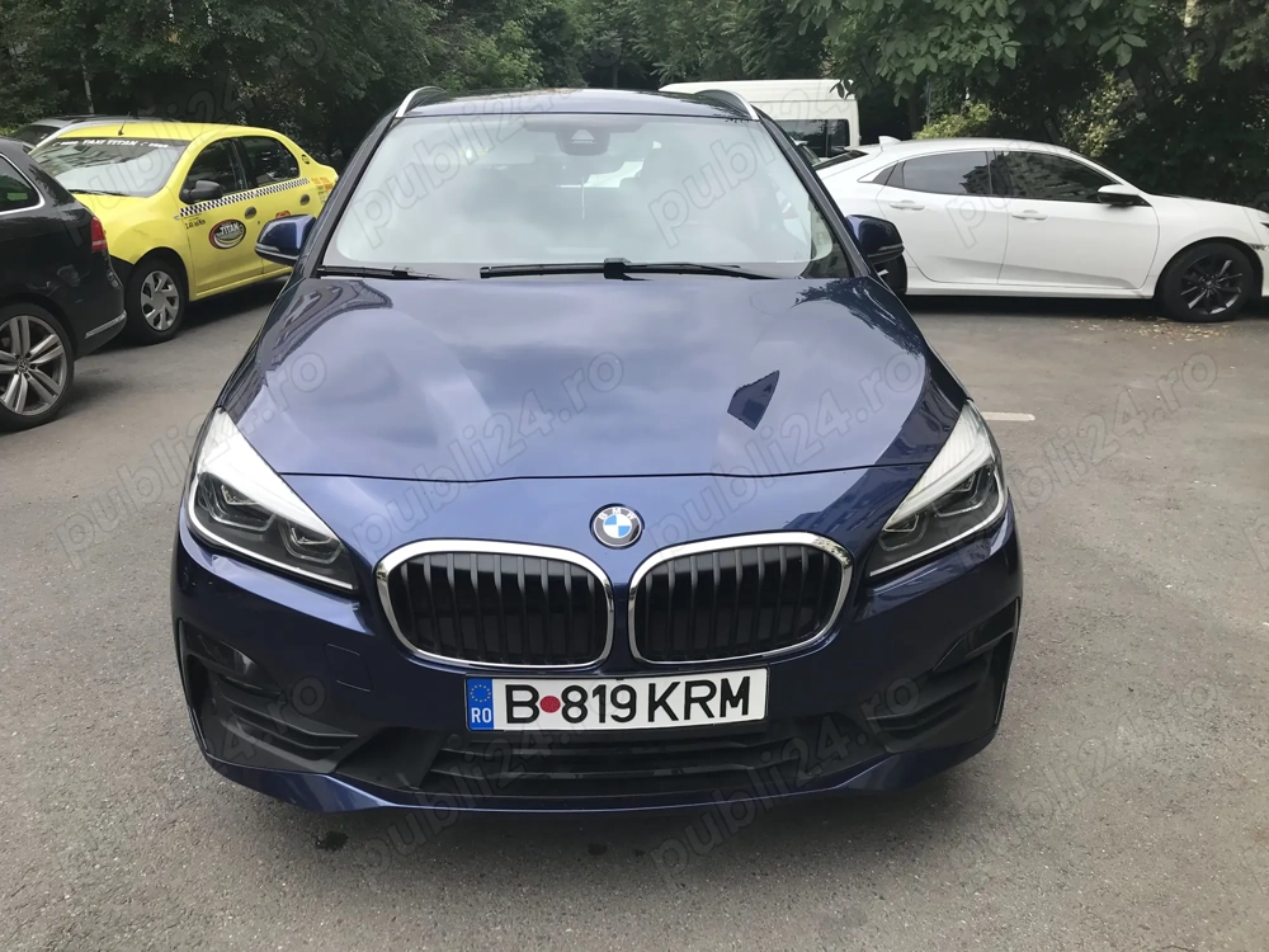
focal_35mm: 28
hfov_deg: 63.4
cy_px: 476
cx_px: 634
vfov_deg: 49.7
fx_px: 1026
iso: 20
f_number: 1.8
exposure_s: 1/725
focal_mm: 3.99
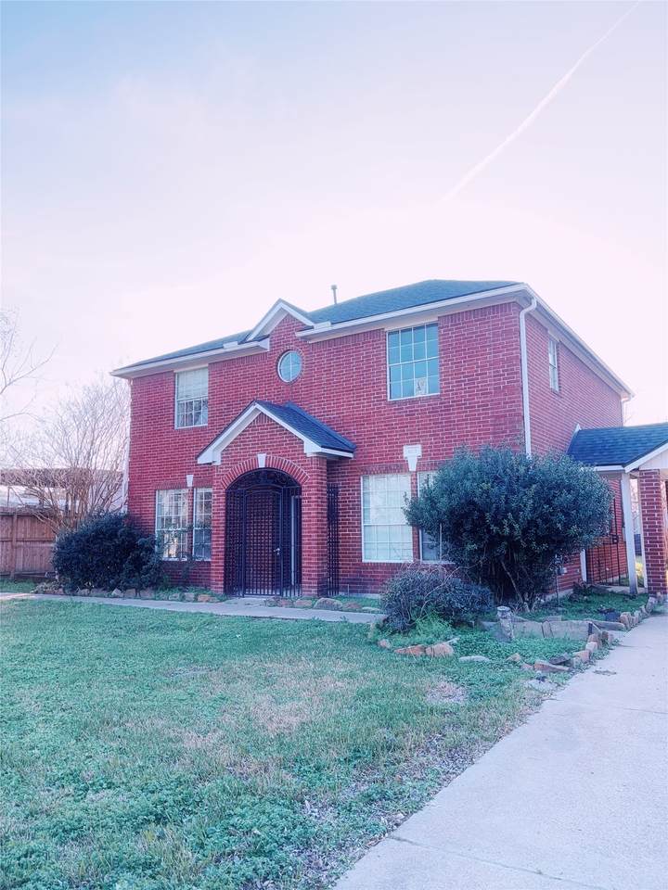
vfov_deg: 67.3
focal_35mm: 26
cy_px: 445
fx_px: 669
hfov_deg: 53.1
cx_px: 334
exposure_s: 1/370
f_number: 1.6
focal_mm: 5.96
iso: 50
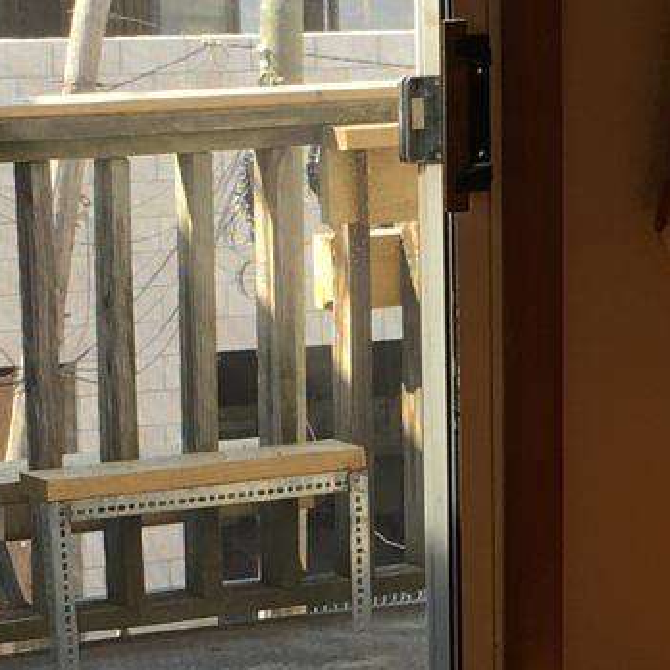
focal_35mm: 151
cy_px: 583
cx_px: 599
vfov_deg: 11.5
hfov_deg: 11.5
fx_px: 3307
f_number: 2.2
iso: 32
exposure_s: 1/120
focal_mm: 4.15
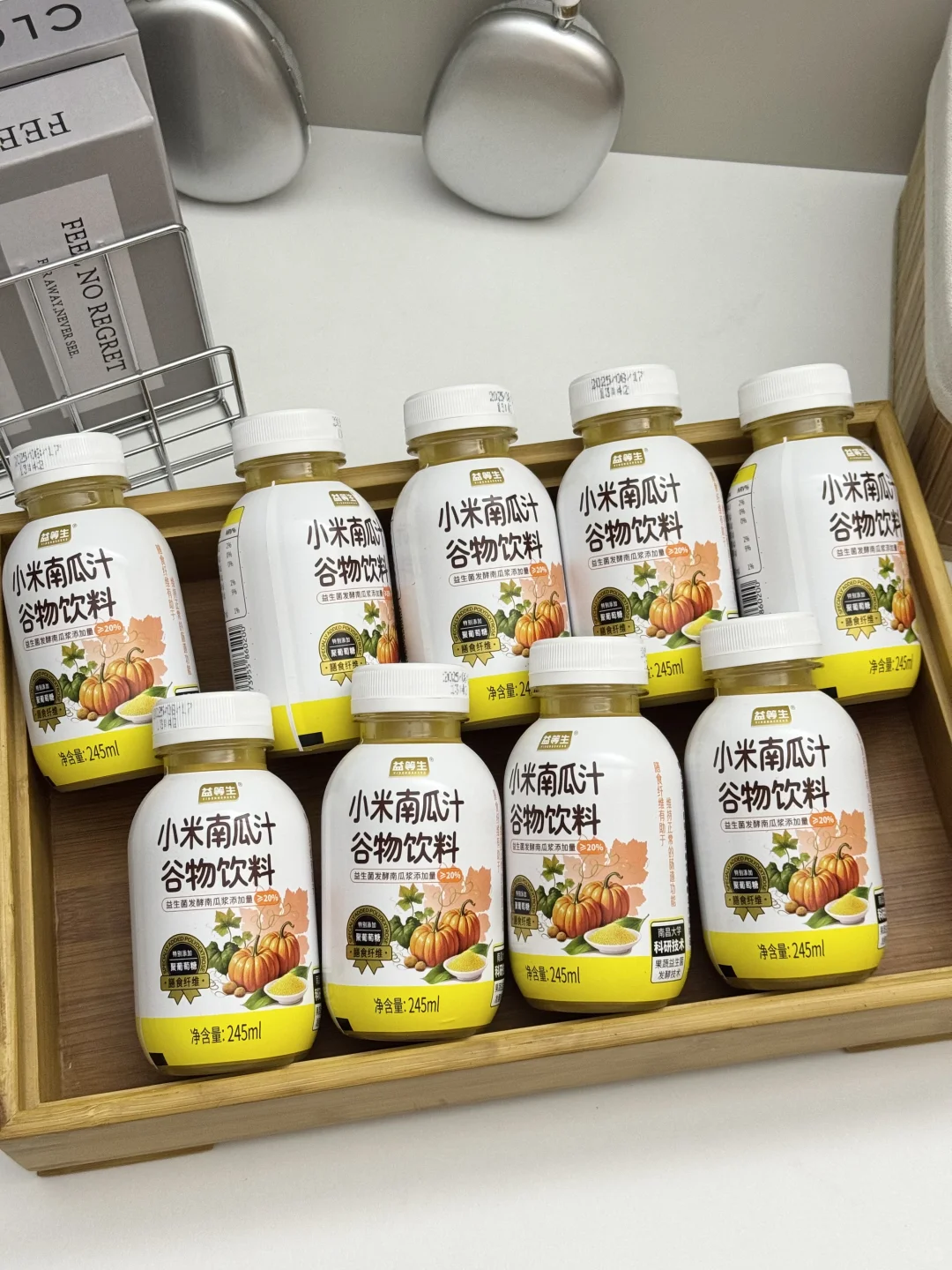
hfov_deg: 30.3
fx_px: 1760
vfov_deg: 39.7
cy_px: 635
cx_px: 476
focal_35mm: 48
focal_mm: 6.76
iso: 250
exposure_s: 1/33
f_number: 1.78
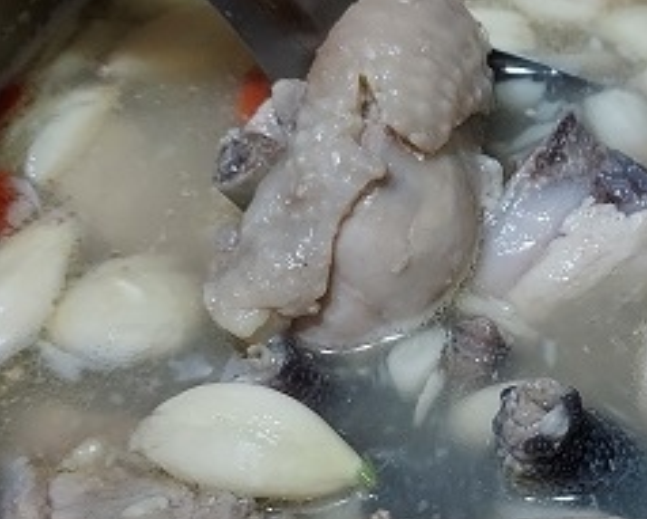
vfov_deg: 25.5
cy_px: 391
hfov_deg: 30.6
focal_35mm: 59
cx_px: 571
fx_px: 1131
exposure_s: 1/40
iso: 400
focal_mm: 4.6
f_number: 1.8
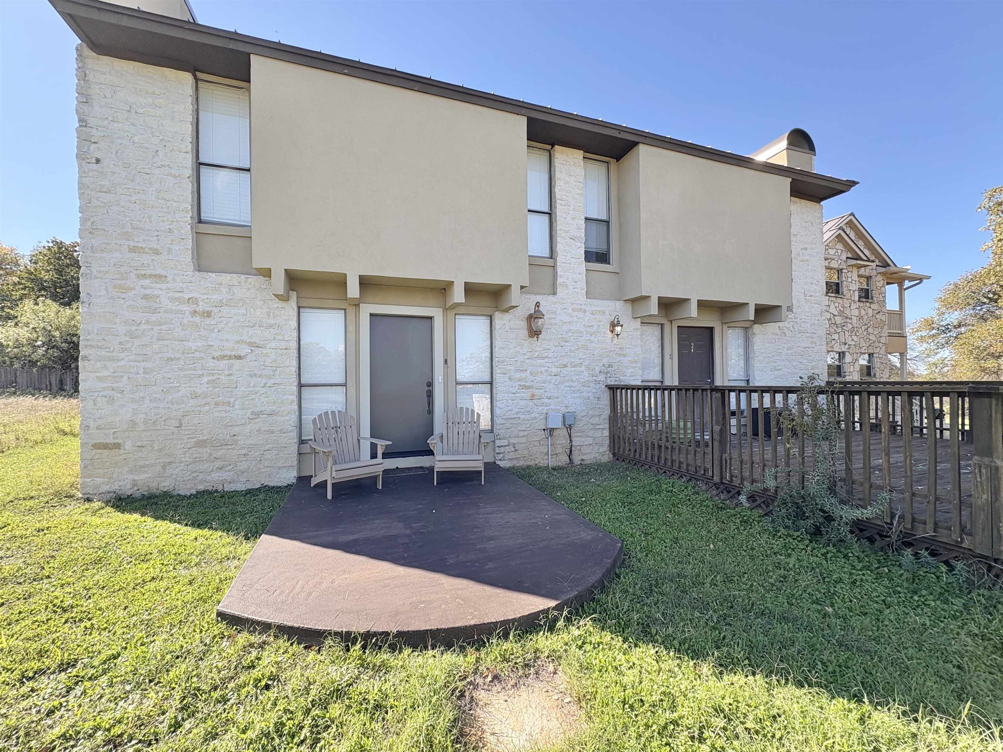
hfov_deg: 102.1
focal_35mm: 14
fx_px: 406
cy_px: 376
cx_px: 502
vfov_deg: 85.7
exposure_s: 1/347
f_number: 2.2
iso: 40
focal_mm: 2.22
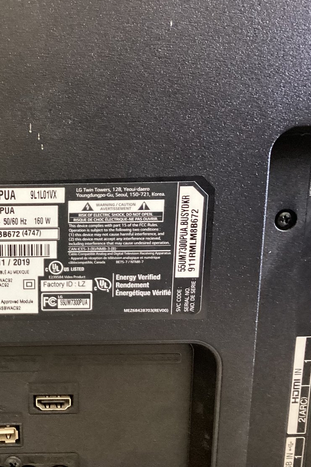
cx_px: 1
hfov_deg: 28.6
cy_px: 228
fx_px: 570
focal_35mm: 44
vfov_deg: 44.5
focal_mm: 3.3
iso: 320
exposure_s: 1/40
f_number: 2.4
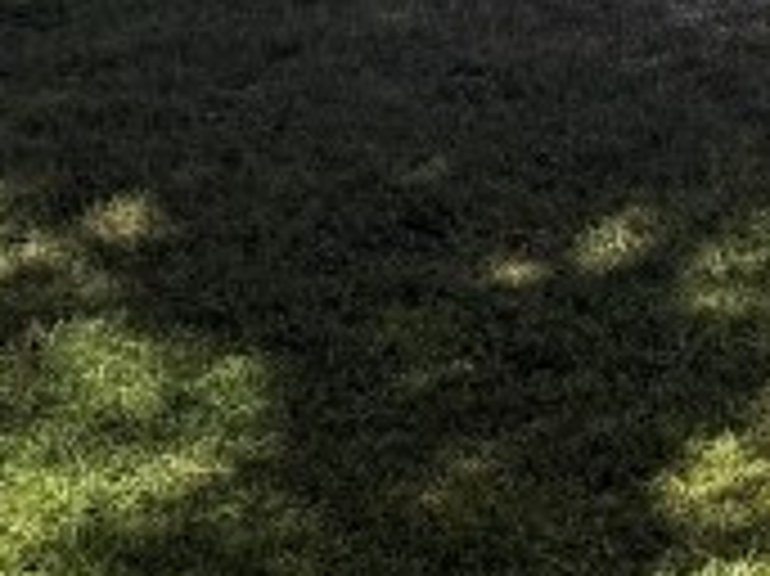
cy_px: -544
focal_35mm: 144
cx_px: 1459
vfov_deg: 9.6
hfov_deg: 12.4
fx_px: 3201
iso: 80
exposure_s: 1/6173
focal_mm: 6.76
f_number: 1.78
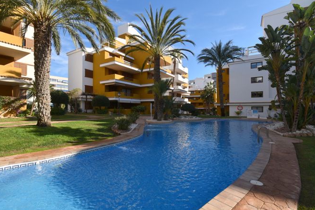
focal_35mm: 16
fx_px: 140
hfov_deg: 96.7
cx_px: 151
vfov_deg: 73.8
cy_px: 104
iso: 100
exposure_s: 1/250
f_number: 8
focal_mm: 10
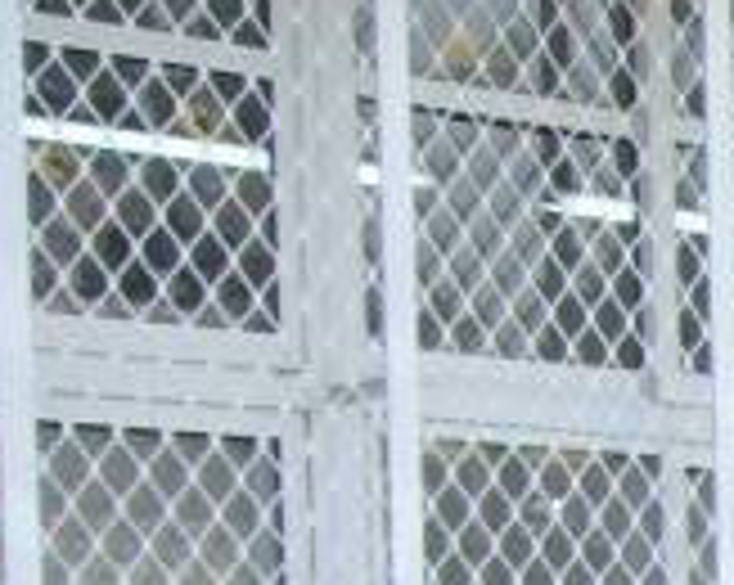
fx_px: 4166
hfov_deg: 9.0
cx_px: 1792
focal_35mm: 192
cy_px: 1264
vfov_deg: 7.6
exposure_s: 1/320
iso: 100
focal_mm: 4.7
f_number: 2.8
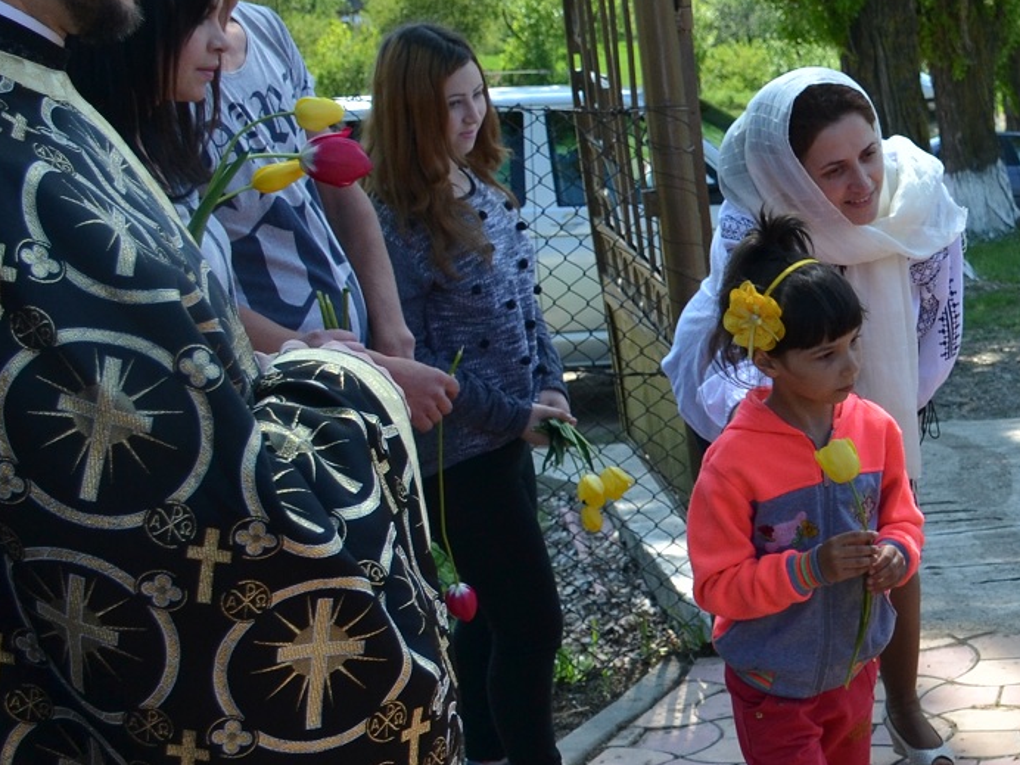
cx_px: 1390
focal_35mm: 75
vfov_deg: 19.6
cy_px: 362
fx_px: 2210
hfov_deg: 22.7
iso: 200
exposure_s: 1/500
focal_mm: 18
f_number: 5.6
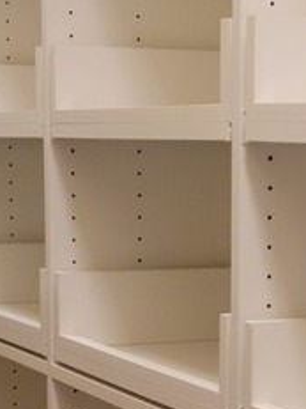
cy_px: 413
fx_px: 1545
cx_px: 283
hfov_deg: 11.2
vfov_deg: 14.8
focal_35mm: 131
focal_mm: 5.9
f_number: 2
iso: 200
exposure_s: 1/40
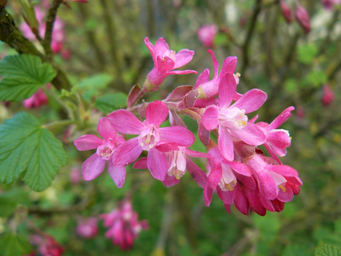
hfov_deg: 51.4
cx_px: 170
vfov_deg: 39.7
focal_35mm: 36
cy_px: 128
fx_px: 355
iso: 100
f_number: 2.8
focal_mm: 6
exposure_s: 1/50
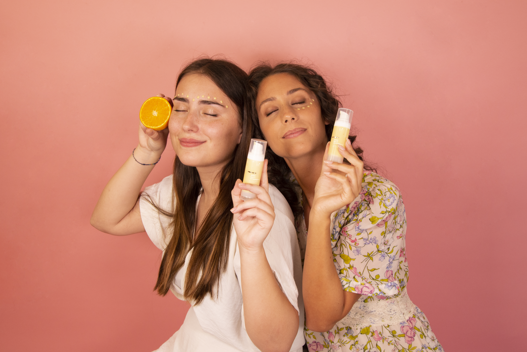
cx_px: 264
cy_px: 176
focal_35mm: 42
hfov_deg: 46.4
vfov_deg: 31.9
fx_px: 615
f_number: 11
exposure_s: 1/100
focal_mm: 28
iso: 800
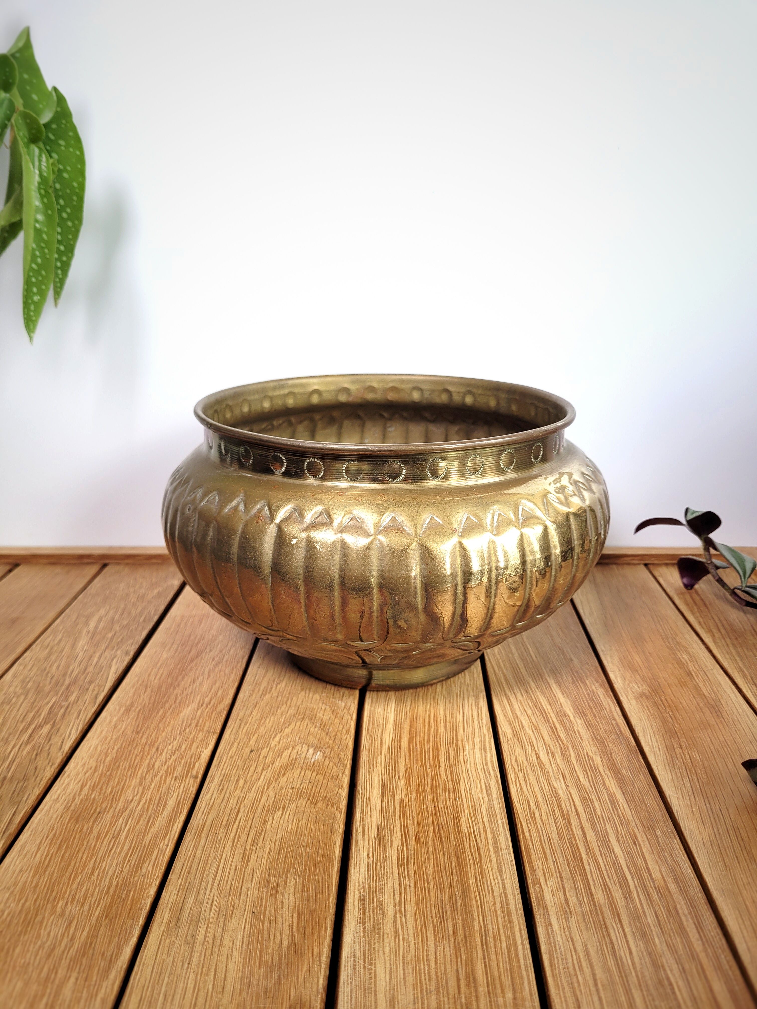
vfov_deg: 67.3
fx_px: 758
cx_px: 378
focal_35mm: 26
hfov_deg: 53.1
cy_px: 504
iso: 40
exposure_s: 1/302
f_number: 1.8
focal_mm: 5.4
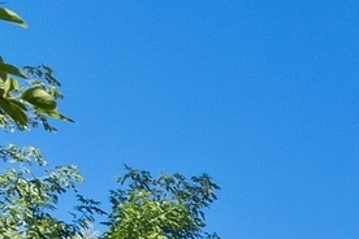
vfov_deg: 13.7
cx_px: 1037
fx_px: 877
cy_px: 440
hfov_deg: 12.1
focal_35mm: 88
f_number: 10
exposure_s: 1/1000
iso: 200
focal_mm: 10
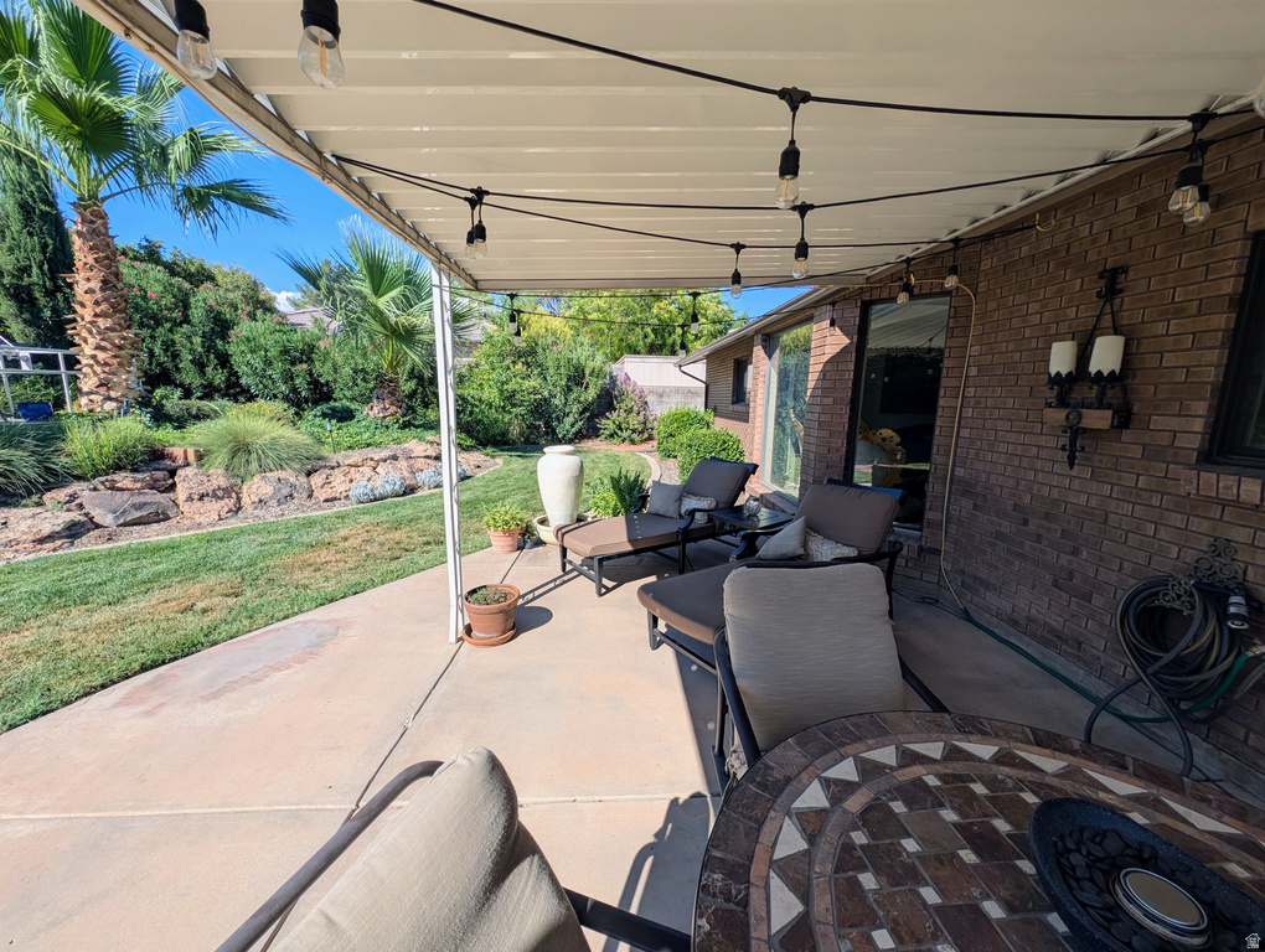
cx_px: 632
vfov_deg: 94.6
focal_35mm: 12
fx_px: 439
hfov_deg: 110.5
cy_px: 476
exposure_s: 1/1337
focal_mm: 2.23
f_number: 1.95
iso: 38
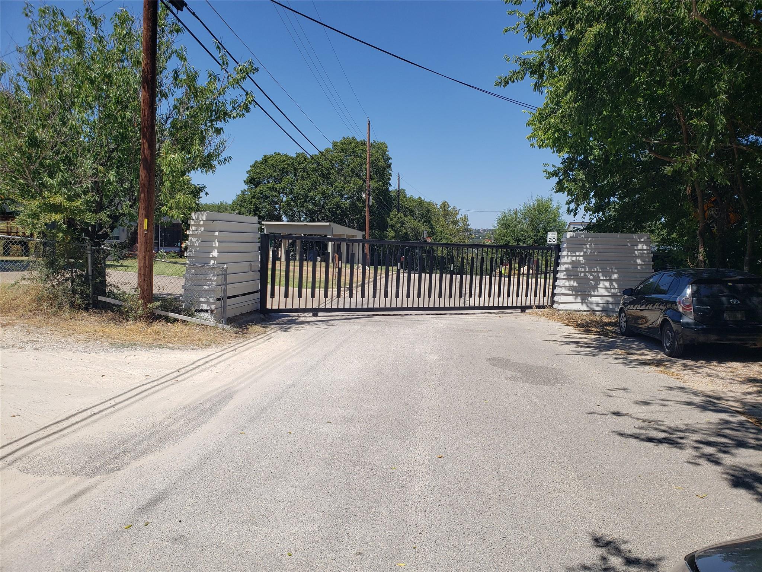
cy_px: 286
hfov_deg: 67.3
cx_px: 381
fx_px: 572
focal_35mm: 26
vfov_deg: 53.1
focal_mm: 4.3
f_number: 2.4
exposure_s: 1/1779
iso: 50
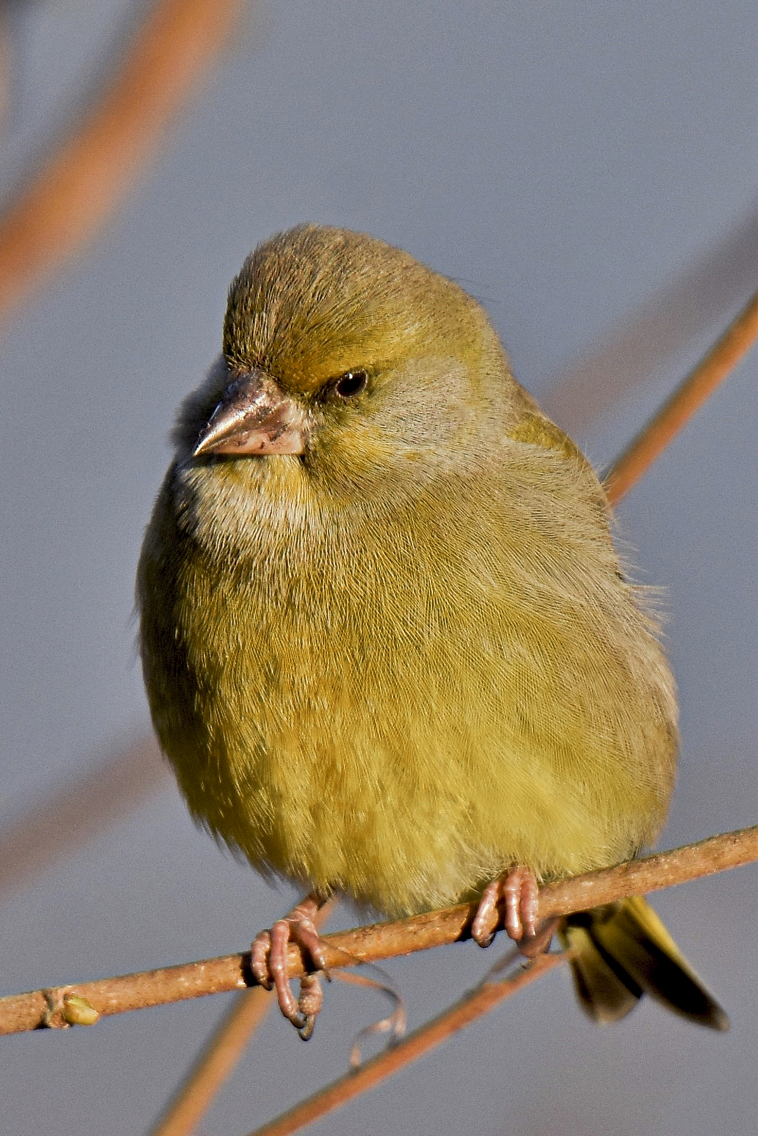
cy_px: 568
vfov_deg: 2.3
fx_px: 28414
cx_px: 379
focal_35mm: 900
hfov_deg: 1.5
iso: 400
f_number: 6.3
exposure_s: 1/1000
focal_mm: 600
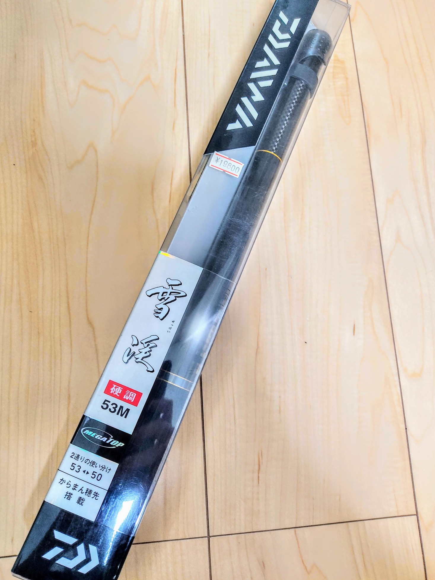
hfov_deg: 51.3
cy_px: 282
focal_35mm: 27
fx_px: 452
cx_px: 212
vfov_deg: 65.3
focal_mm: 4.74
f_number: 1.79
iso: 700
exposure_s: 1/33
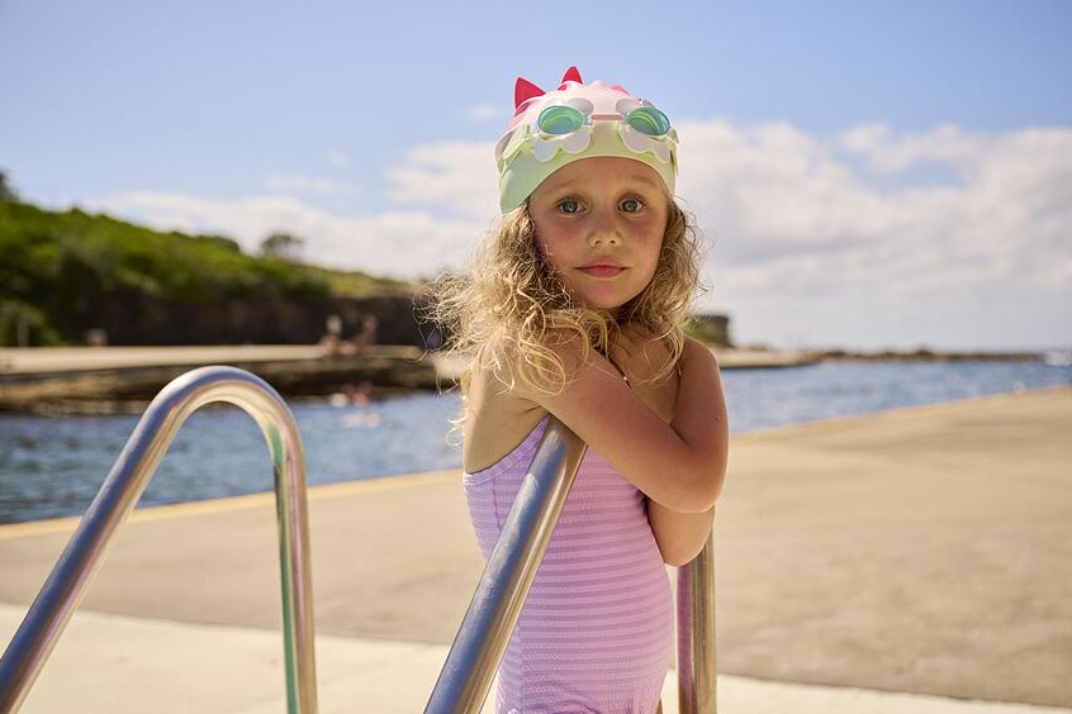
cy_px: 352
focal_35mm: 41
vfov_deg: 32.6
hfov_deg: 47.4
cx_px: 547
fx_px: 1221
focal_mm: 40
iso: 500
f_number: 3.5
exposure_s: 1/8000
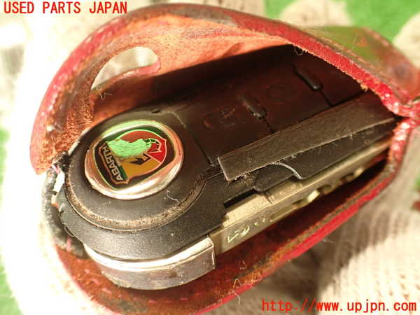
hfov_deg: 56.8
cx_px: 210
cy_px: 158
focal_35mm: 32
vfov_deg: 44.2
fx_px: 388
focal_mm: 5.79
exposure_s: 1/30
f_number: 2.4
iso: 320
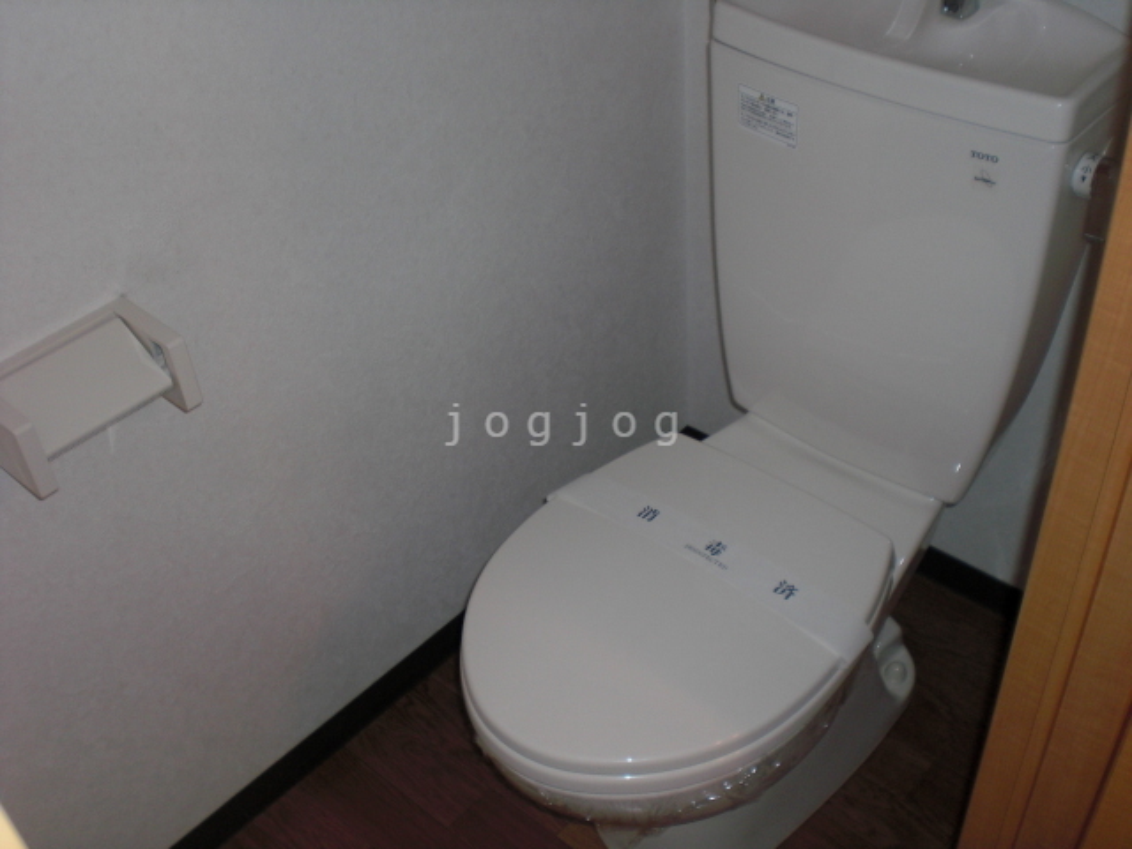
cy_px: 424
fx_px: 1243
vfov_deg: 37.7
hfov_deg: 49.0
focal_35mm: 38
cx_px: 566
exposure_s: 1/60
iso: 100
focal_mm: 6.3
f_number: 3.1
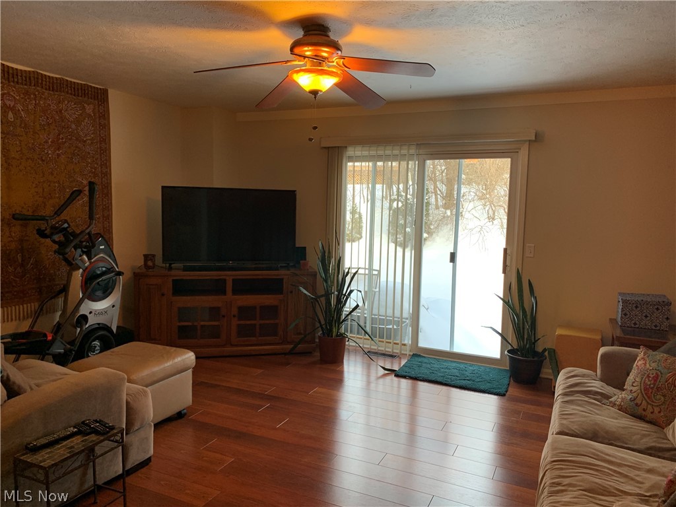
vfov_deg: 53.1
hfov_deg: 67.3
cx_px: 338
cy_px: 254
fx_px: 508
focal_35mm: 26
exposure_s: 1/60
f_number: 1.8
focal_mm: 4.25
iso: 64
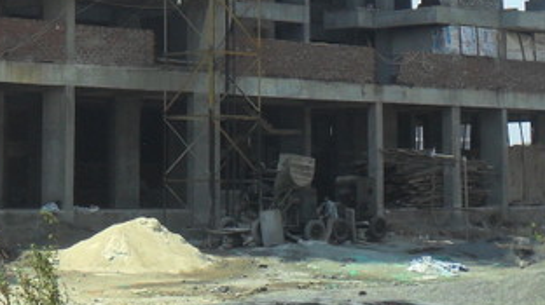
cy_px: -85
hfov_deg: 17.2
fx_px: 1776
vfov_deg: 9.7
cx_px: 59
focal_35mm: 123
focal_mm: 7.8
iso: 100
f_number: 4.5
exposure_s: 1/500
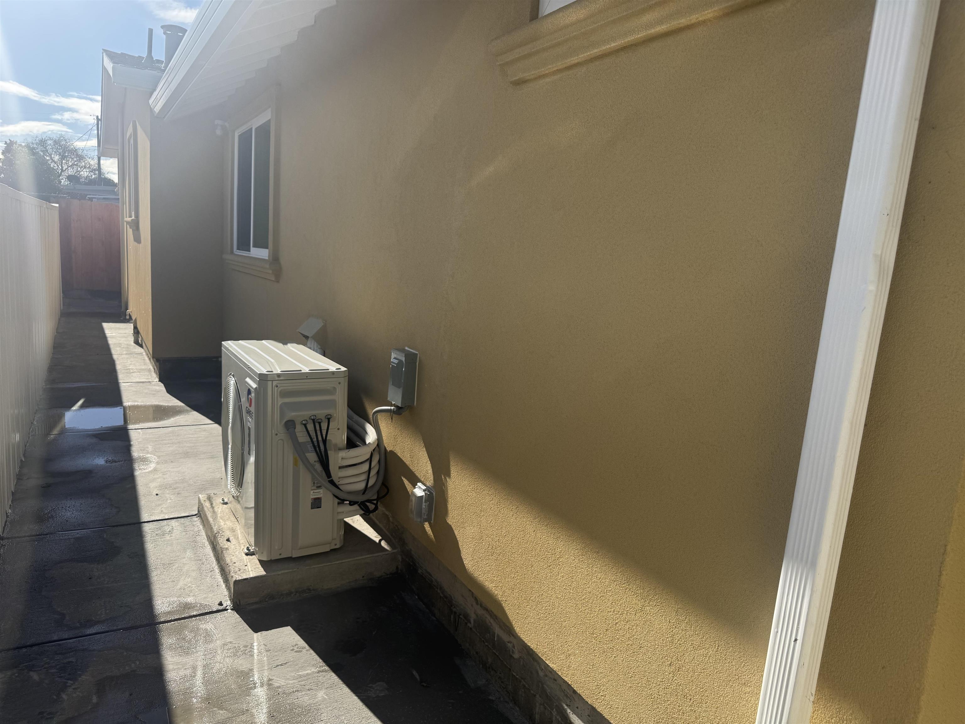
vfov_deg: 56.8
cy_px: 362
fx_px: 669
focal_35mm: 24
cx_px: 482
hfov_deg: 71.6
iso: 80
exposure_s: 1/3802
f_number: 1.78
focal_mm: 6.76
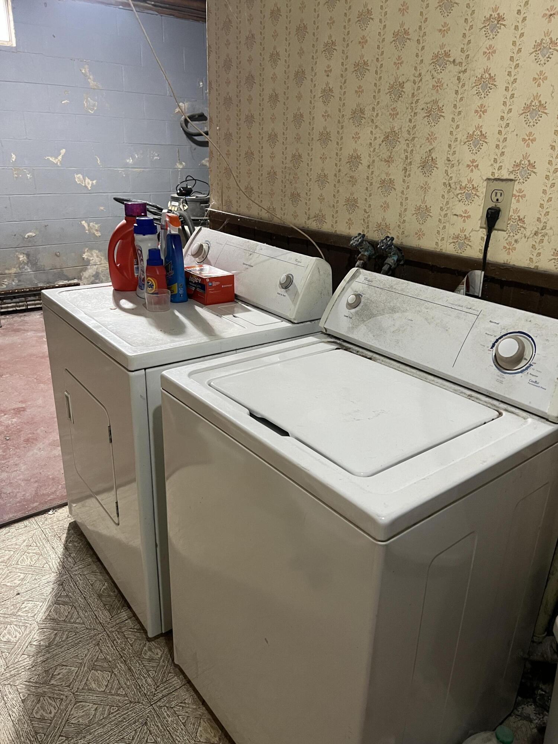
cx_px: 279
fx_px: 559
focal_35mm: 26
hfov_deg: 53.1
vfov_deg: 67.3
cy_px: 372
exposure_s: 1/60
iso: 500
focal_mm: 5.7
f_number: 1.5
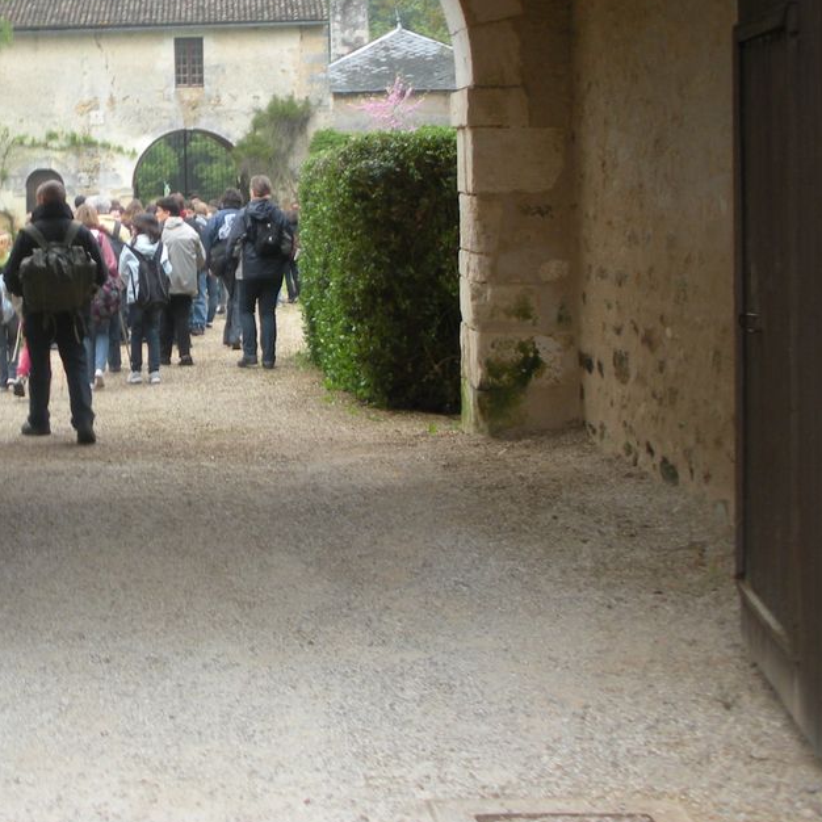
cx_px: 131
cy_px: 197
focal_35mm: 64
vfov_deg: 26.5
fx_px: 1719
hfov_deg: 26.3
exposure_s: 1/55.4
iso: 80
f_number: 3.5
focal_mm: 6.3
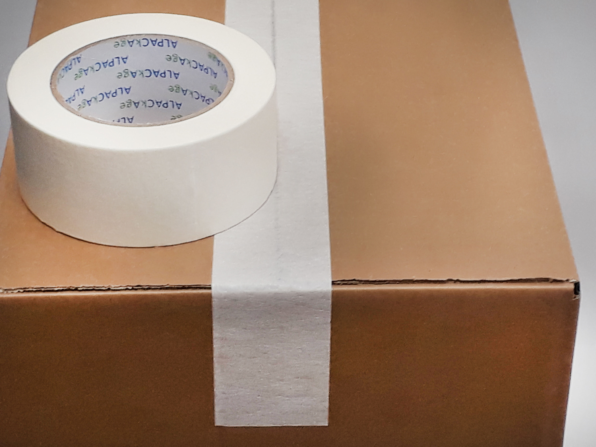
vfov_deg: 51.4
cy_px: 224
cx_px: 298
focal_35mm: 27
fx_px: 465
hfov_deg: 65.3
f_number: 1.9
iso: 40
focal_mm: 3.6
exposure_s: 1/50
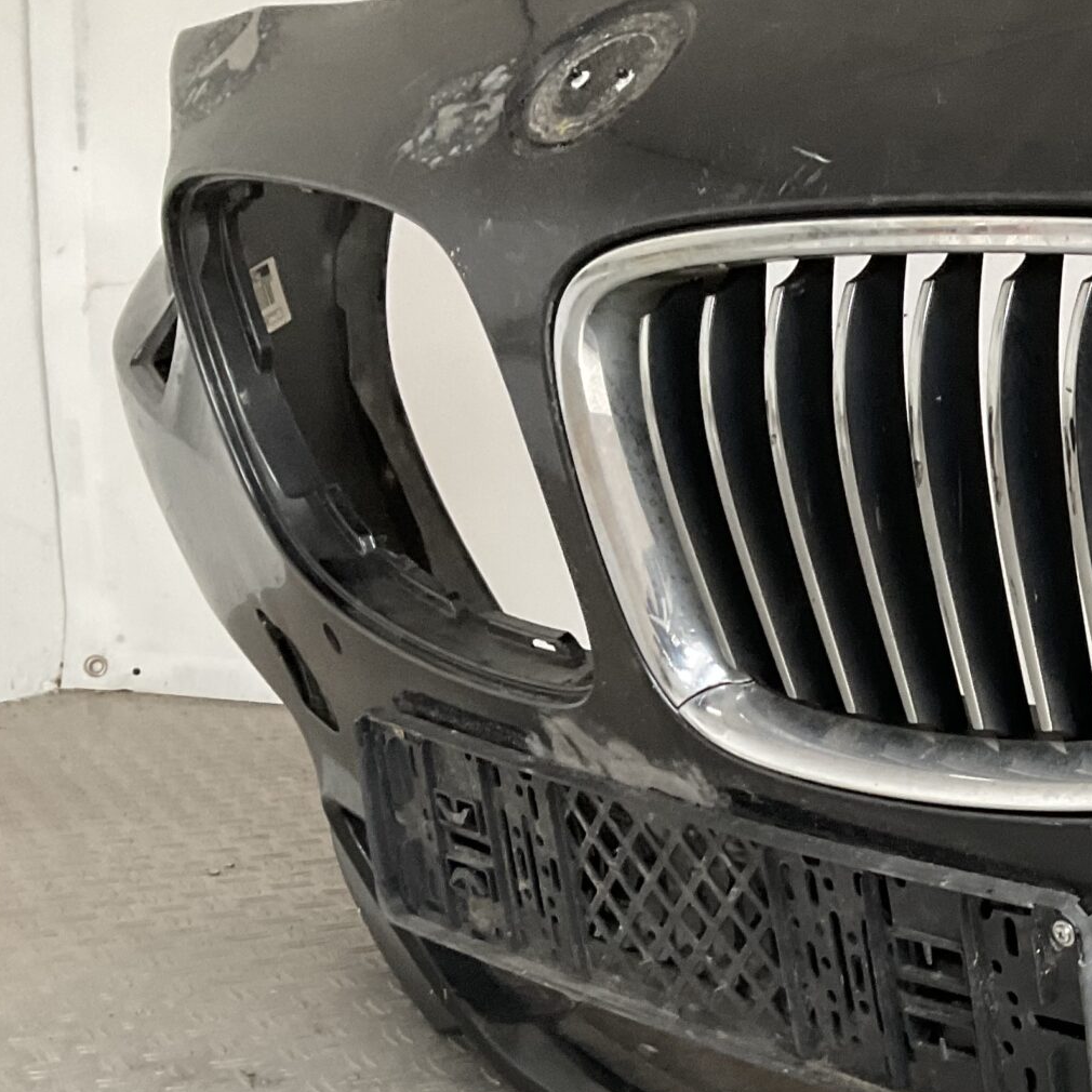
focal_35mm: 65
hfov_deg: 24.3
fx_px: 2320
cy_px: 862
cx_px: 1269
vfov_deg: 26.0
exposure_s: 1/50
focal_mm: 3
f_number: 1.8
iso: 100
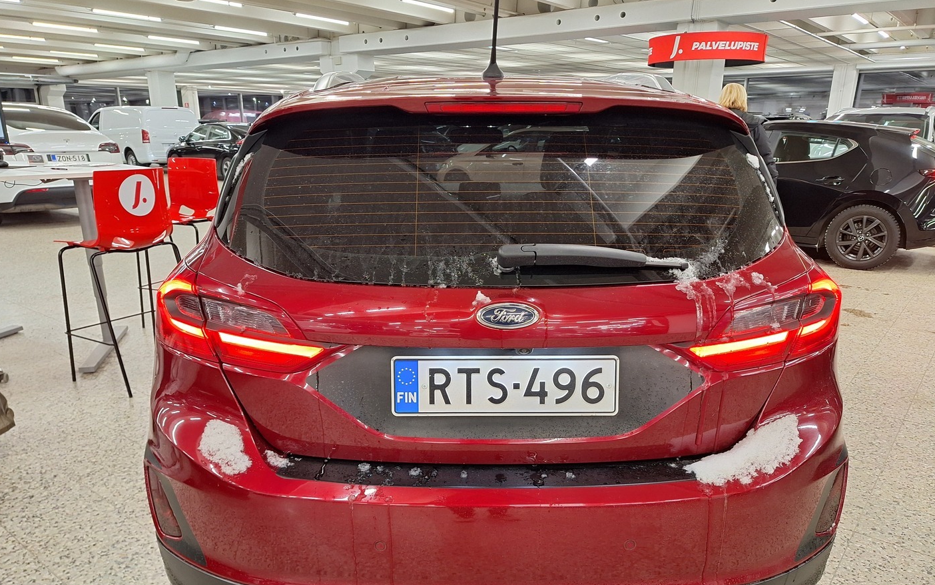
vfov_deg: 49.0
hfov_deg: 72.5
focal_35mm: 25
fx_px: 637
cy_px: 347
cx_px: 471
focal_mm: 5.54
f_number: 1.8
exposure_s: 1/50
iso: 125
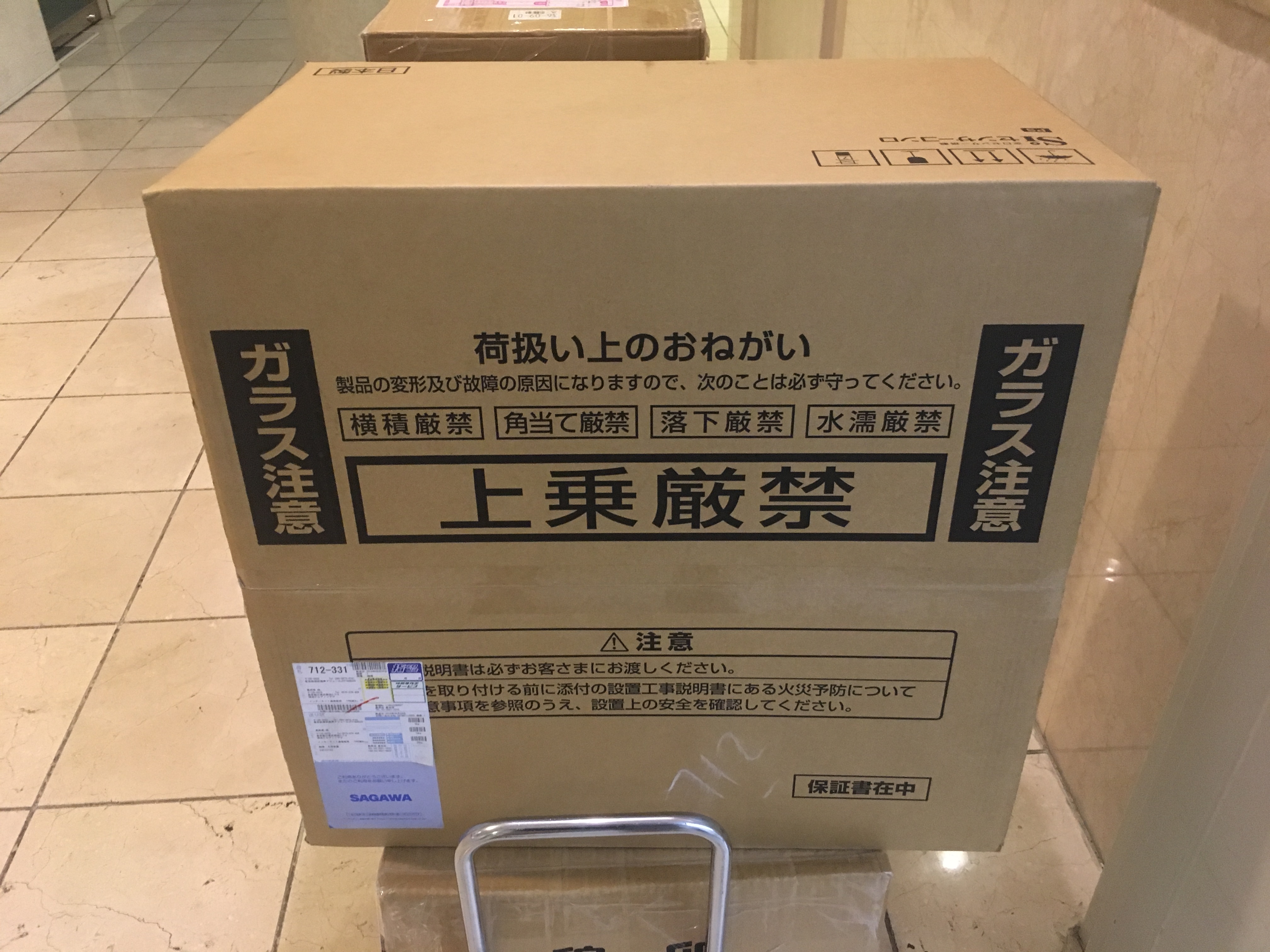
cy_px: 476
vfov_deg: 48.2
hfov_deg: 61.7
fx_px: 1064
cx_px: 635
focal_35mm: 29
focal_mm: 4.15
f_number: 2.2
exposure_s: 1/15
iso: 200
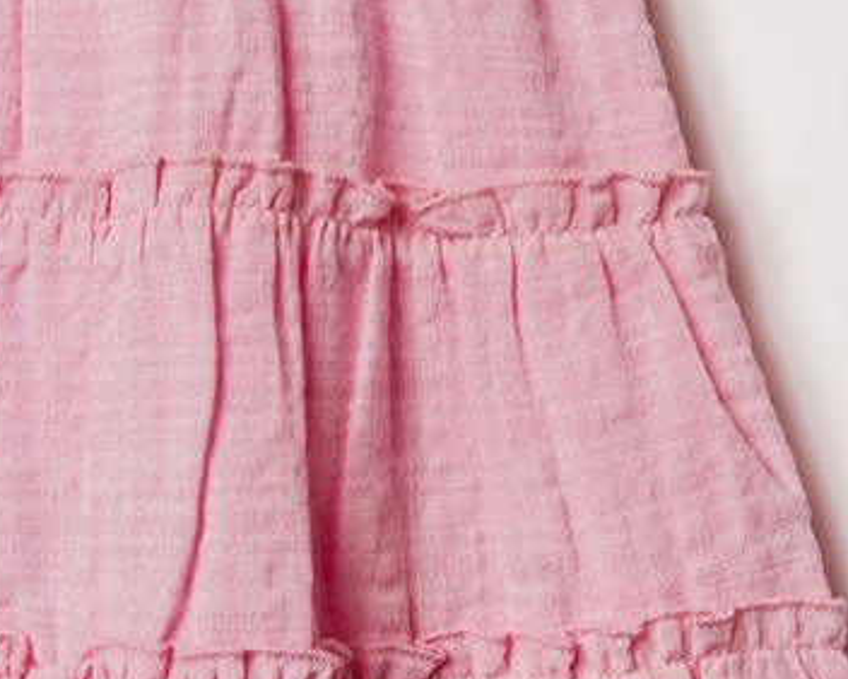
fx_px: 1808
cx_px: 407
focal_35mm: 72
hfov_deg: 26.4
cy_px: 255
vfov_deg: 21.2
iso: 125
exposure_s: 1/160
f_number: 7.1
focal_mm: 30
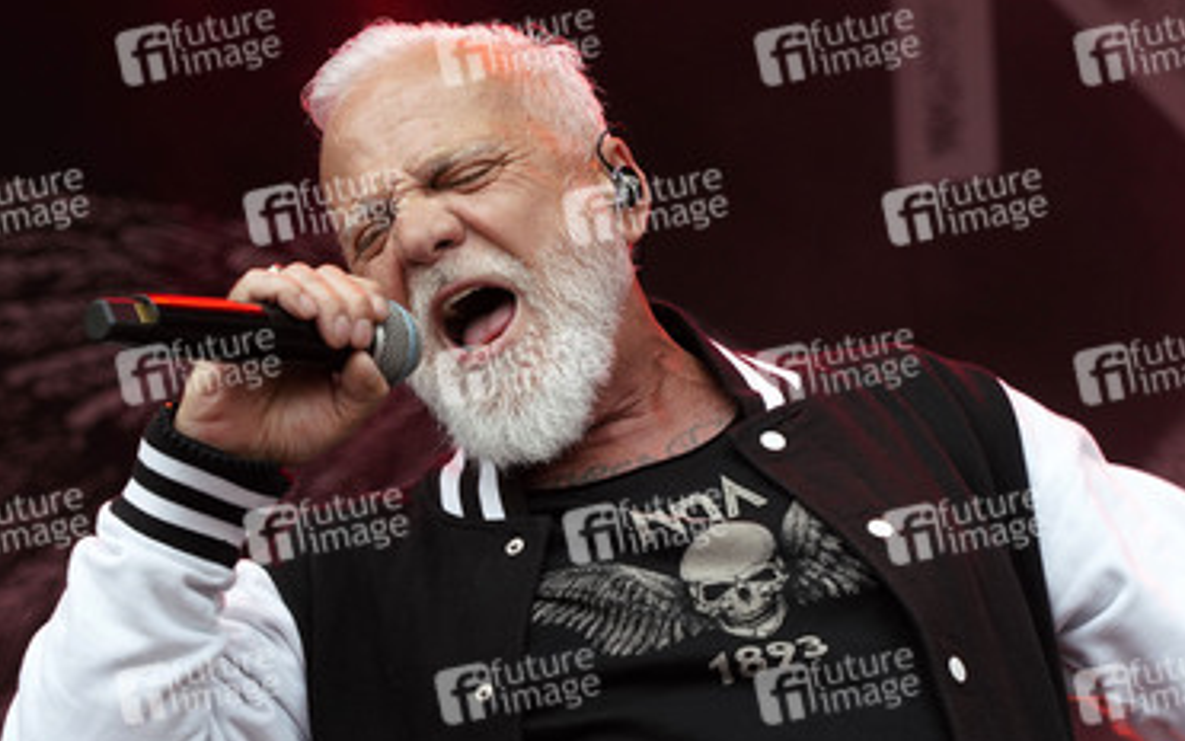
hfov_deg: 20.0
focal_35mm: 104
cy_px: 447
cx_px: 561
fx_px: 3359
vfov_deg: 12.6
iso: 1000
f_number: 5.6
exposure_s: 1/160
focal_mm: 84
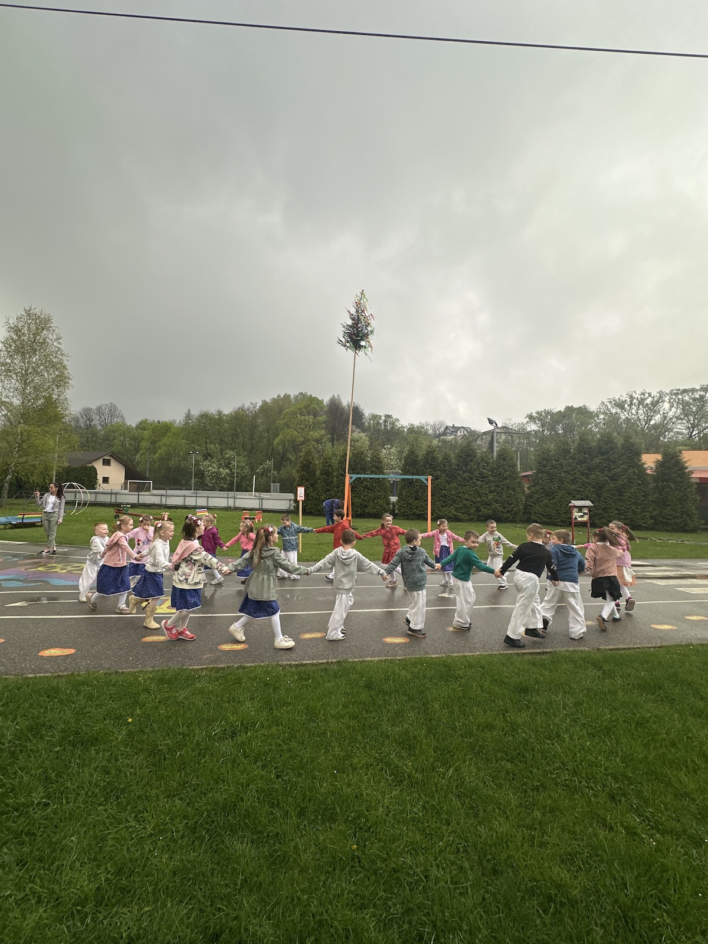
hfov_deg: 85.7
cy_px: 472
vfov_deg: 102.1
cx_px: 354
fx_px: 382
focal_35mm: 14
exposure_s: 1/363
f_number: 2.2
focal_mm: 2.22
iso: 40
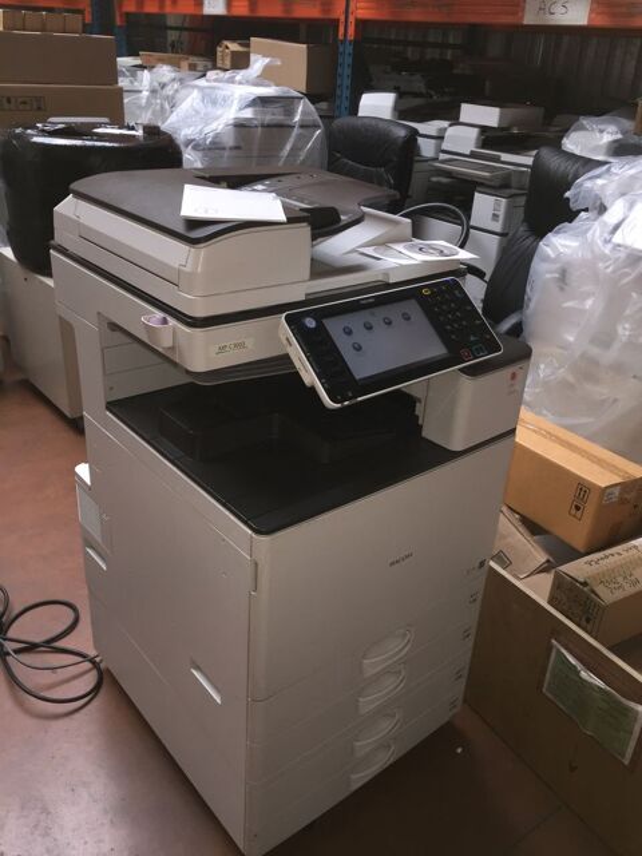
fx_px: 717
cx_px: 321
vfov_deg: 61.7
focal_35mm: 29
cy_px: 428
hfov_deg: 48.2
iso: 40
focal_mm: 4.15
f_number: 2.2
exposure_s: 1/33
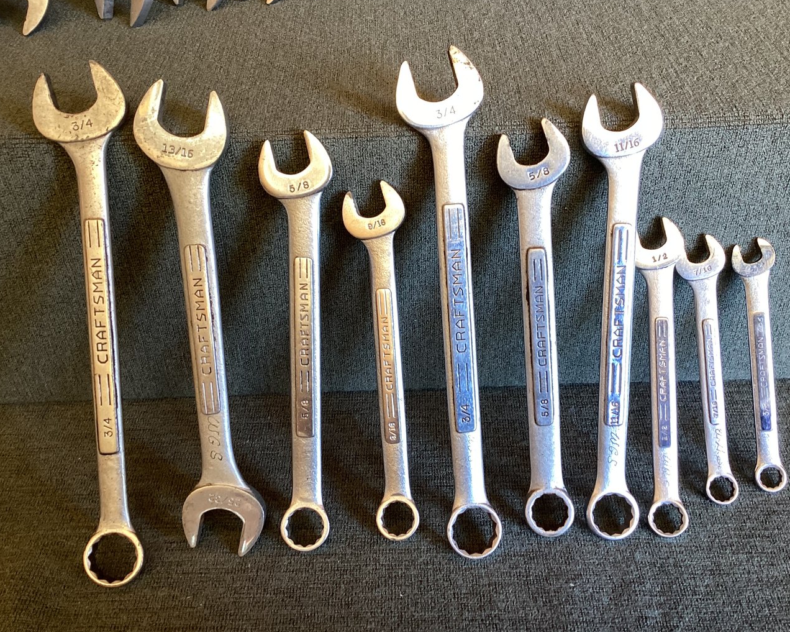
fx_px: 842
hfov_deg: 50.2
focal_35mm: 36
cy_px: 304
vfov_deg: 41.1
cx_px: 426
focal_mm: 3.3
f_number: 2.4
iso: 100
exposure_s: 1/60
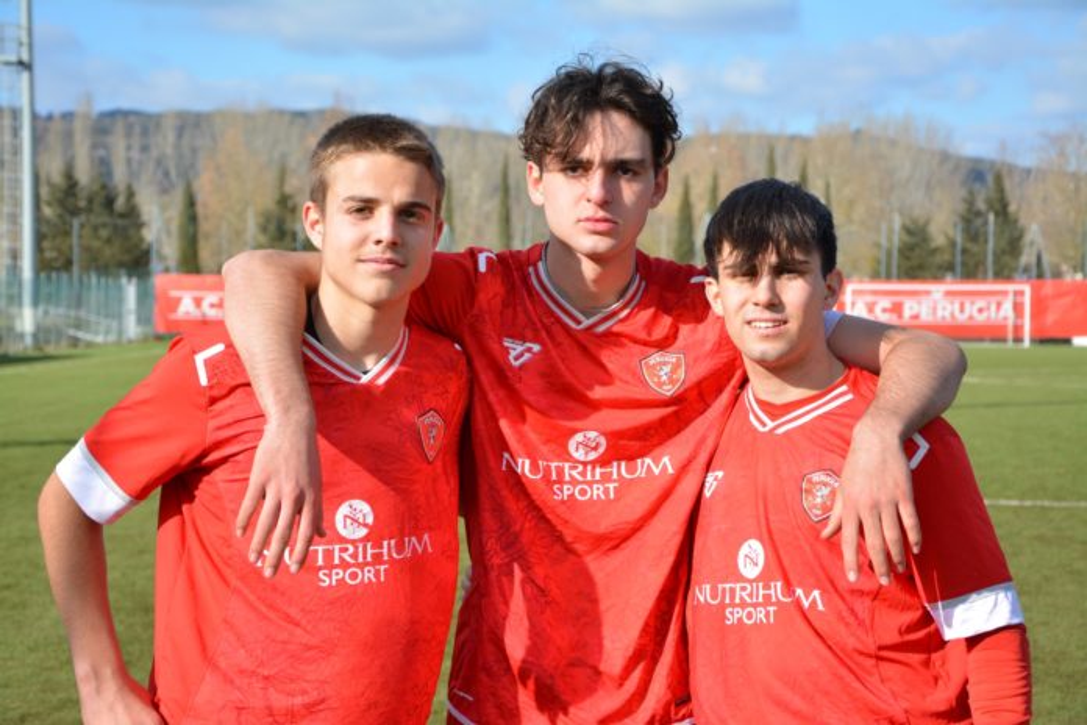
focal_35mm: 78
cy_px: 362
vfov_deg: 17.5
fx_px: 2355
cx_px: 544
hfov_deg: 26.0
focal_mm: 52
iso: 400
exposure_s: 1/1250
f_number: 5.6
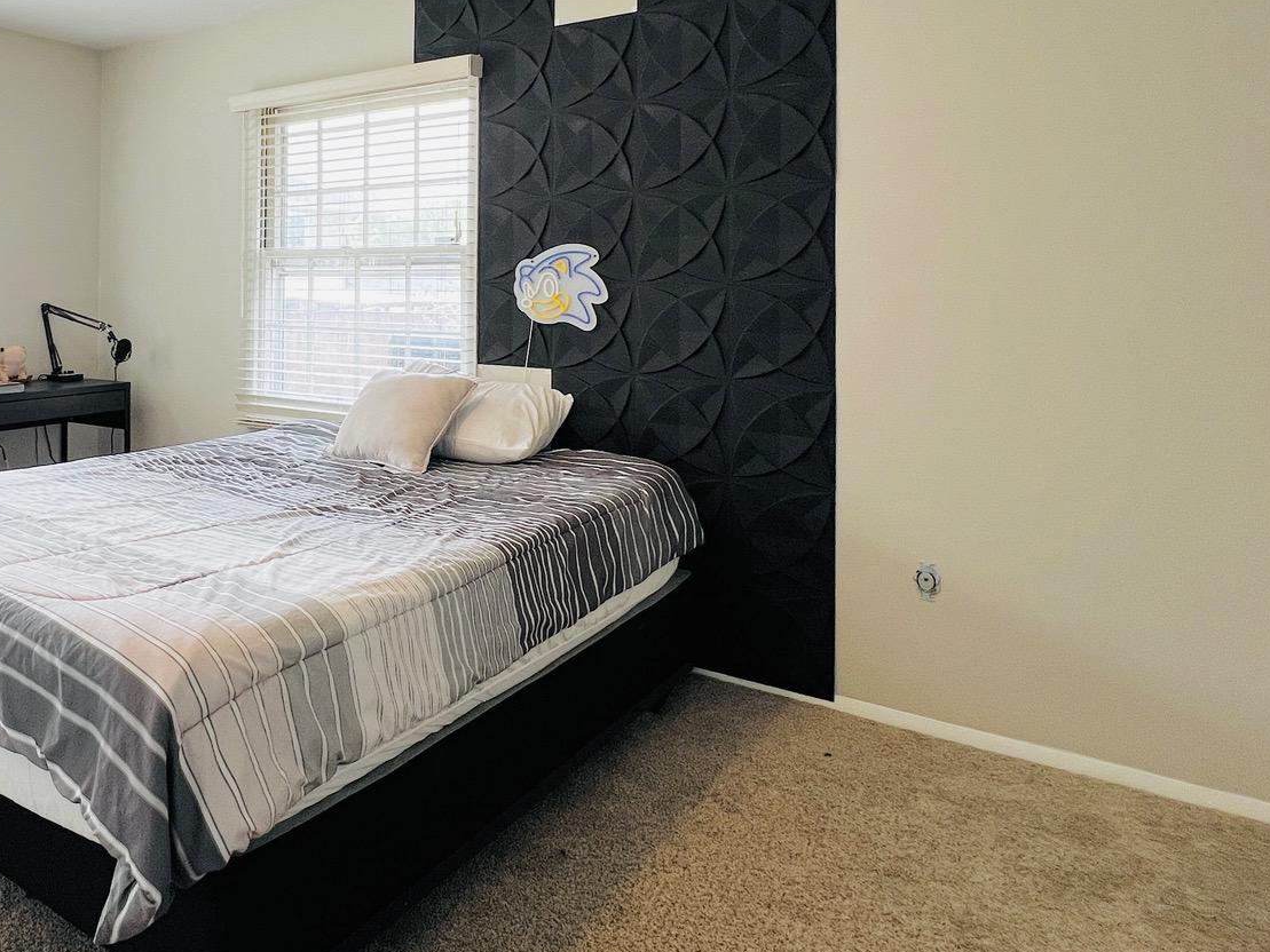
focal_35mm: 24
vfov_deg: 55.0
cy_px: 281
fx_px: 881
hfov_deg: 68.3
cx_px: 366
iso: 80
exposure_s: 1/120
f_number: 1.8
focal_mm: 1.57
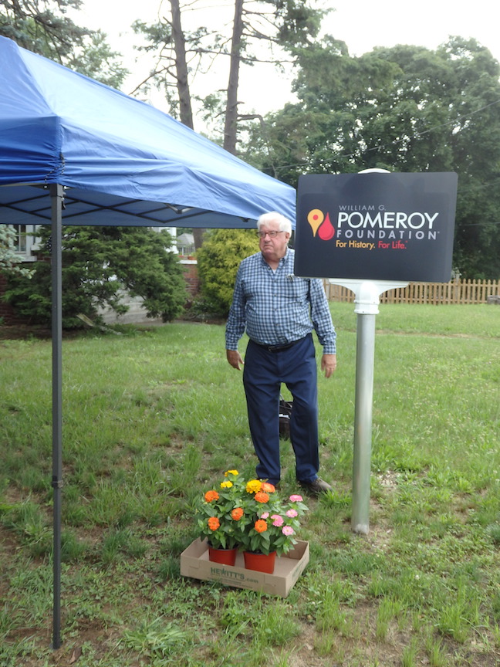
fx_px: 713
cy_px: 334
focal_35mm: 37
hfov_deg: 38.7
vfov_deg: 50.1
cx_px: 250
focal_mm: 6.6
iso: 125
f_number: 10.1
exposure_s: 1/320
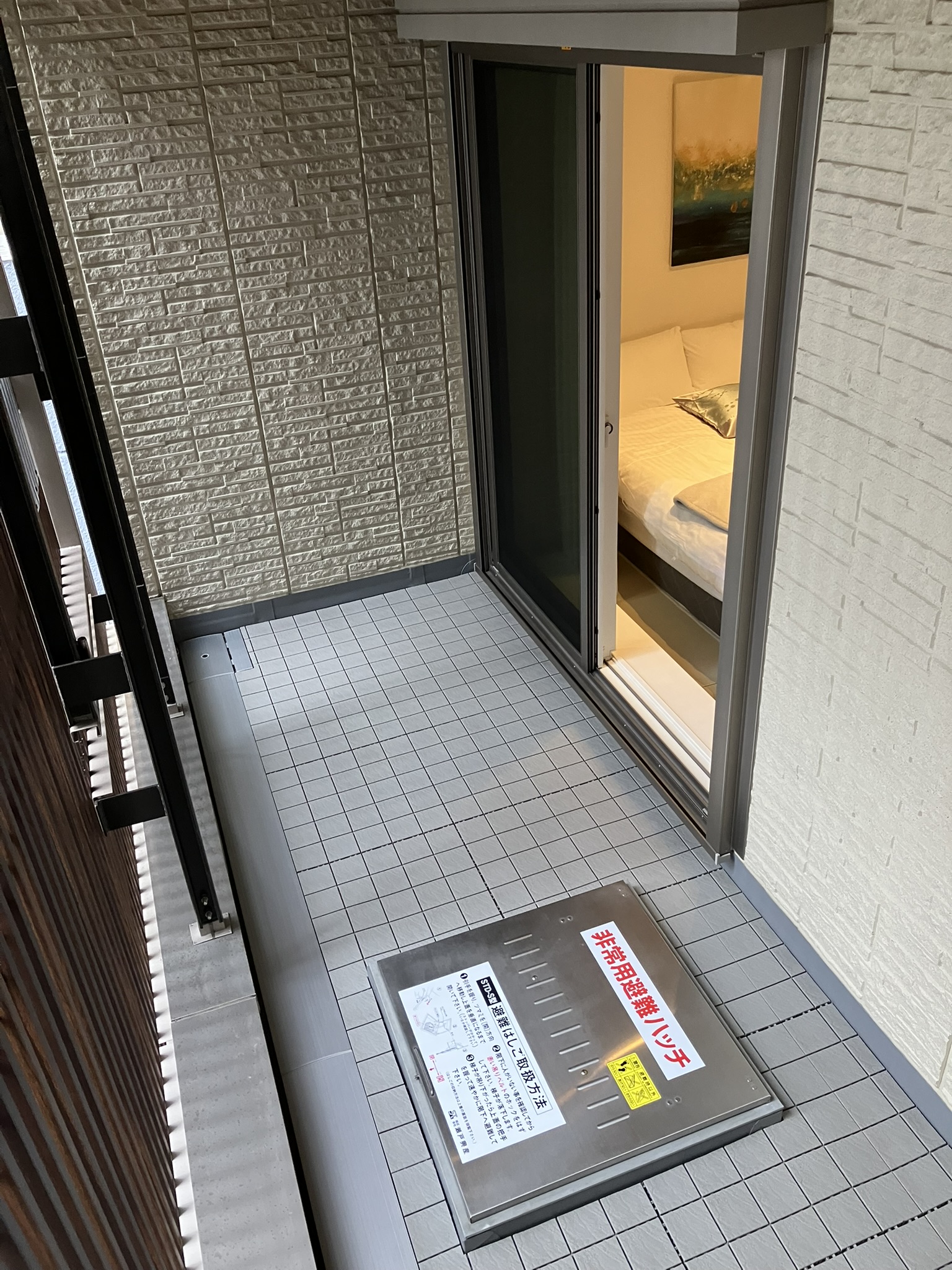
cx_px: 476
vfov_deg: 63.4
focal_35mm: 28
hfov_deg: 49.7
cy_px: 635
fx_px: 1027
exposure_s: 1/60
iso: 160
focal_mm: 3.99
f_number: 1.8
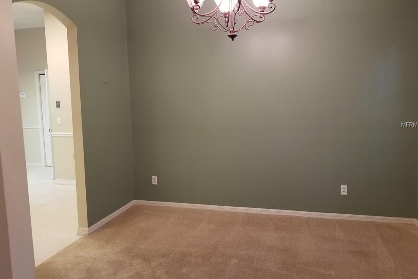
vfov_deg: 46.3
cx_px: 210
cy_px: 125
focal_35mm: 28
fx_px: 325
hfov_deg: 65.5
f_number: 1.7
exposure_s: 1/30
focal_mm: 4.25
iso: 160
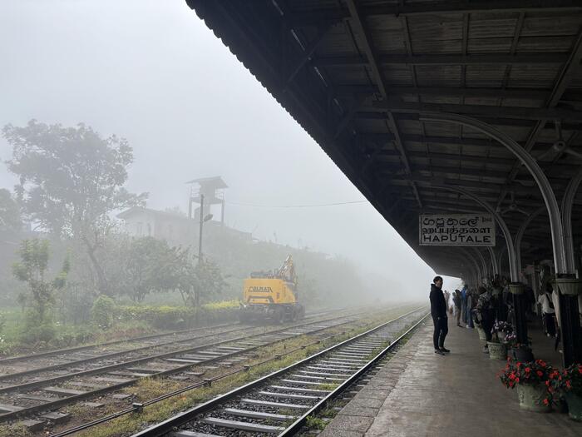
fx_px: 437
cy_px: 218
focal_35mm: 26
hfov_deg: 67.3
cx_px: 291
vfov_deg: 53.1
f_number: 1.6
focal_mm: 5.96
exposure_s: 1/3205
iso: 50
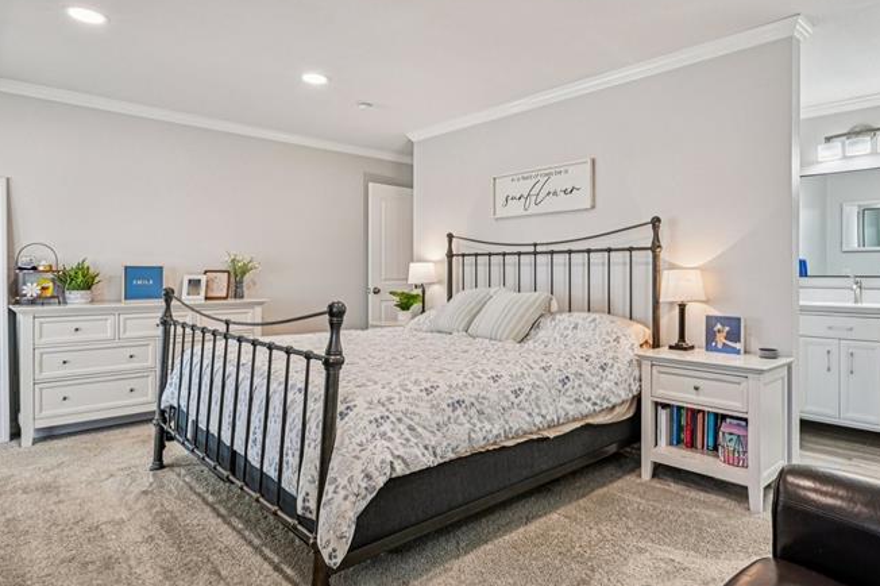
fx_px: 537
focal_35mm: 22
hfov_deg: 78.0
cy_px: 269
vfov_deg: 57.1
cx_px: 510
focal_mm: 14
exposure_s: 1/8
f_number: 11
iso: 400
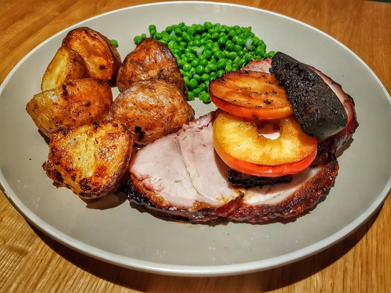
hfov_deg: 67.3
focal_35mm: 26
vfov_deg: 53.1
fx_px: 294
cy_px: 146
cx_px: 196
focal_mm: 4.2
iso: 160
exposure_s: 1/50
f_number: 1.7
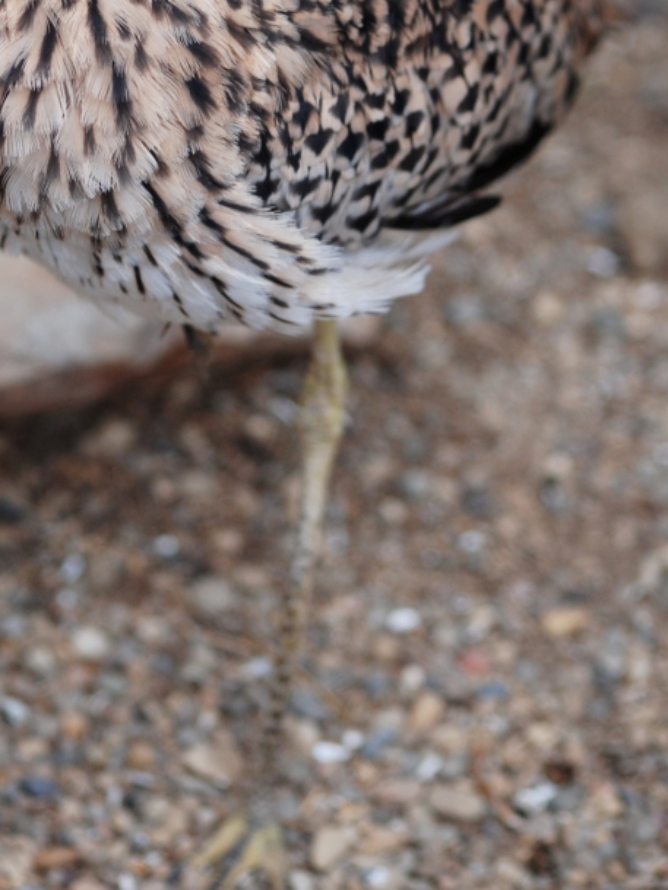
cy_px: 241
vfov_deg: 7.4
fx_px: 6867
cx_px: 236
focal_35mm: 267
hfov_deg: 5.6
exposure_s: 1/125
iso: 250
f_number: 4.2
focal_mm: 110
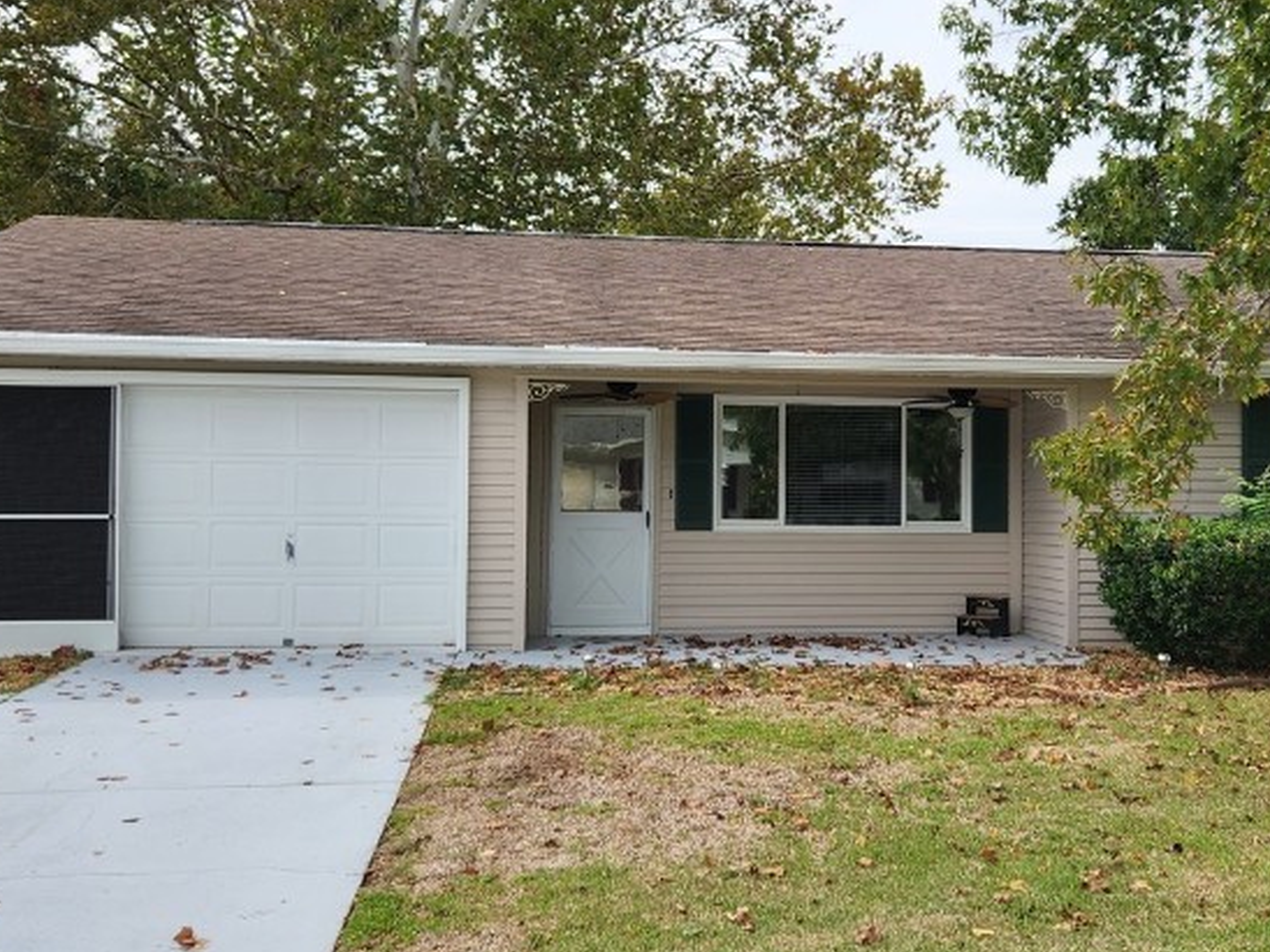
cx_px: 781
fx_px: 1578
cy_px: 459
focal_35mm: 43
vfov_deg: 33.6
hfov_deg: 43.6
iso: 20
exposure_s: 1/1521
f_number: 1.8
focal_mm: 5.4
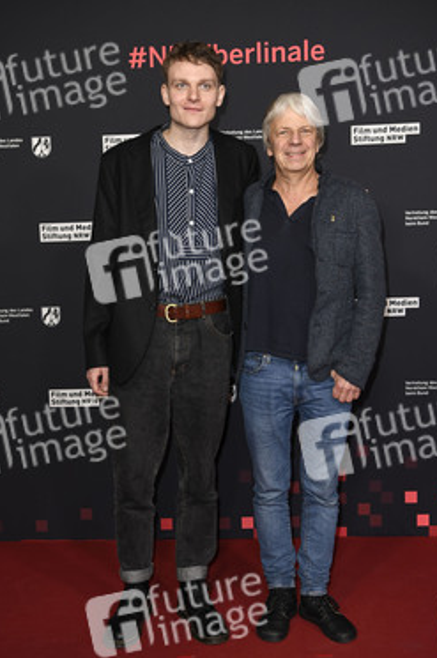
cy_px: 350
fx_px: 785
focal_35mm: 43
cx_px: 228
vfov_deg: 45.5
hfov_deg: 31.1
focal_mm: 40
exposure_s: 1/250
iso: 800
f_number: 4
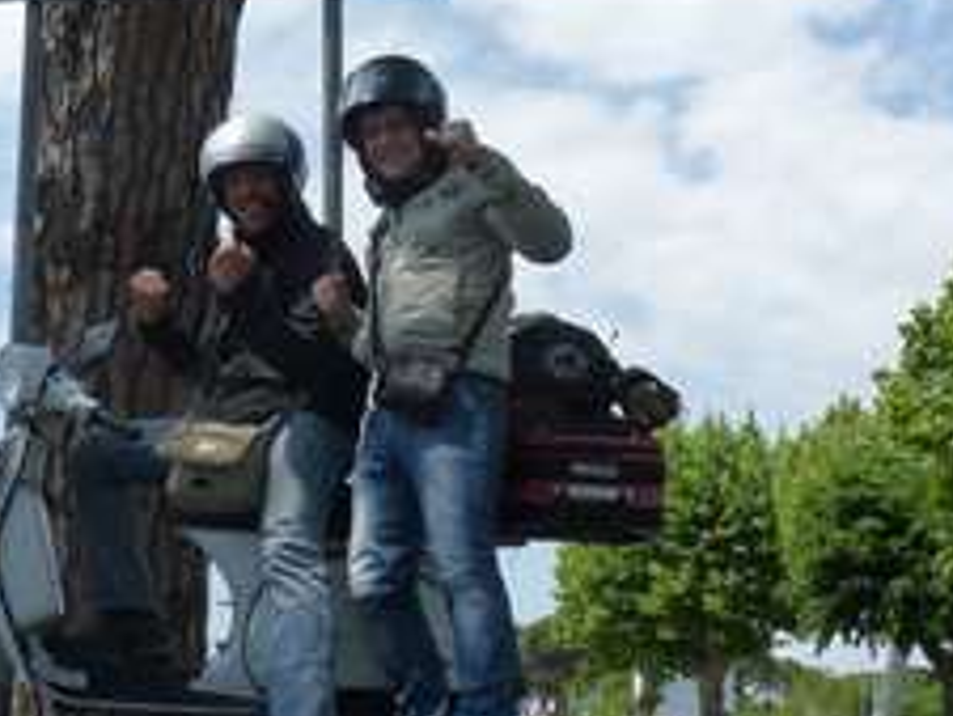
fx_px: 1763
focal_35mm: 64
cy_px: 369
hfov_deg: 29.9
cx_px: 284
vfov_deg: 23.0
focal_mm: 6.4
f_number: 5.6
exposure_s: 1/400
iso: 125
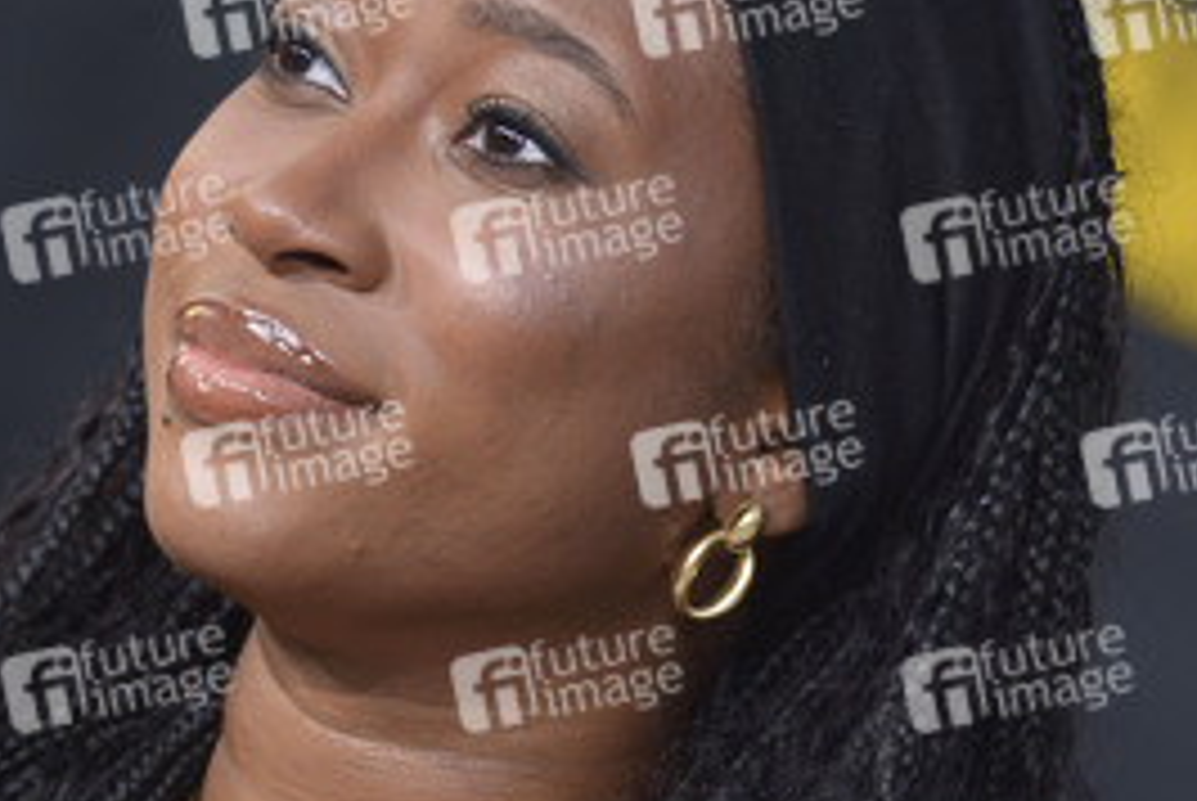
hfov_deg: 4.1
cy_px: 342
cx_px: 626
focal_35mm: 507
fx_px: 16876
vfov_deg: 2.7
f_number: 6.3
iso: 320
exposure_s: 1/500
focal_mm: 300
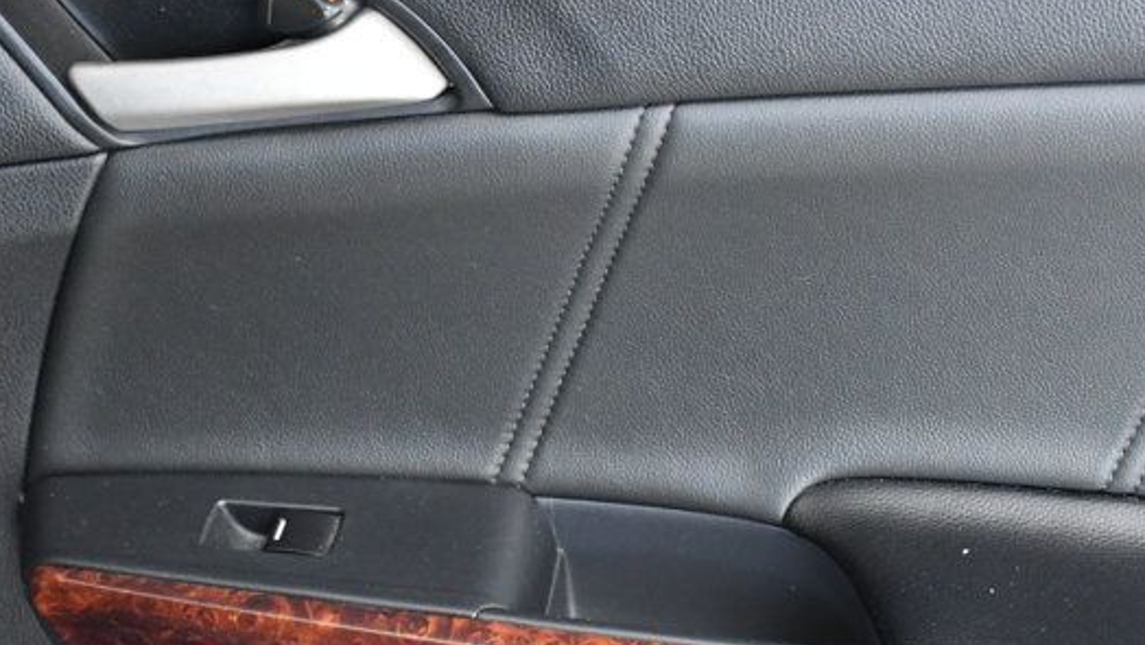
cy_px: 455
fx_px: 3917
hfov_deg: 16.6
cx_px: 782
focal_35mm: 129
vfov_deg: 9.4
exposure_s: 1/125
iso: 2500
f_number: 5.6
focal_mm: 42
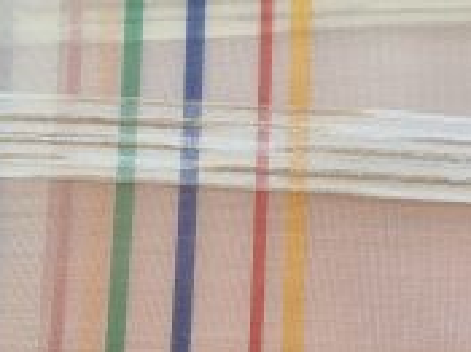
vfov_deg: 12.4
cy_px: 183
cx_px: 186
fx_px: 1618
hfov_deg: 16.5
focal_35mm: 119
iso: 64
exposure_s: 1/100
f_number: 1.8
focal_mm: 5.4
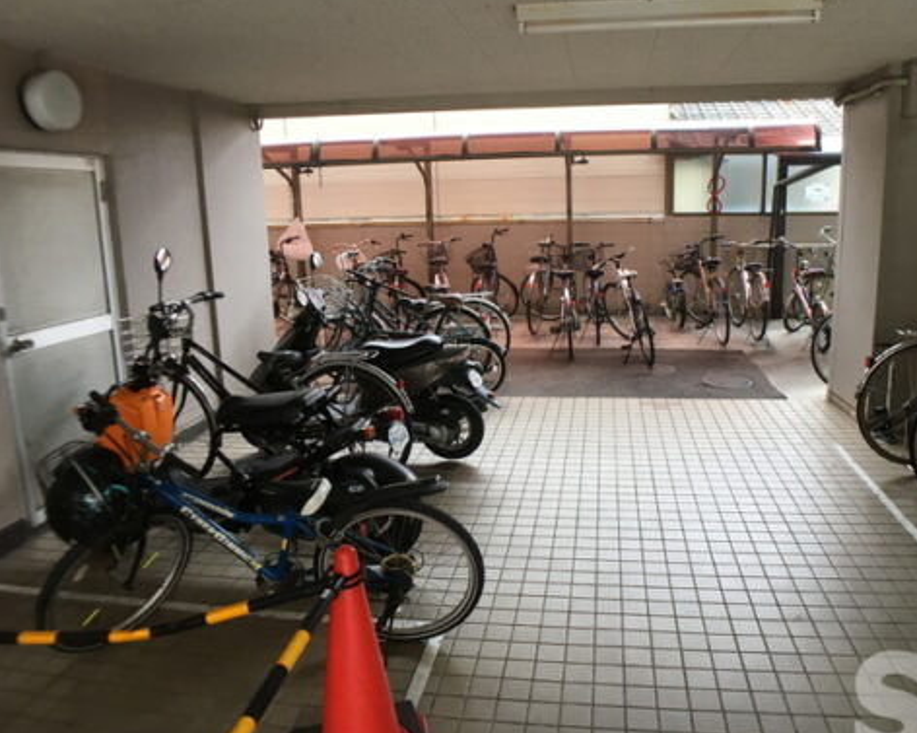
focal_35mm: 36
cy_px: 336
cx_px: 536
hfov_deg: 50.1
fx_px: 976
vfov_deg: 41.1
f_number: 2.2
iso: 25
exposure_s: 1/30
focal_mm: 4.15
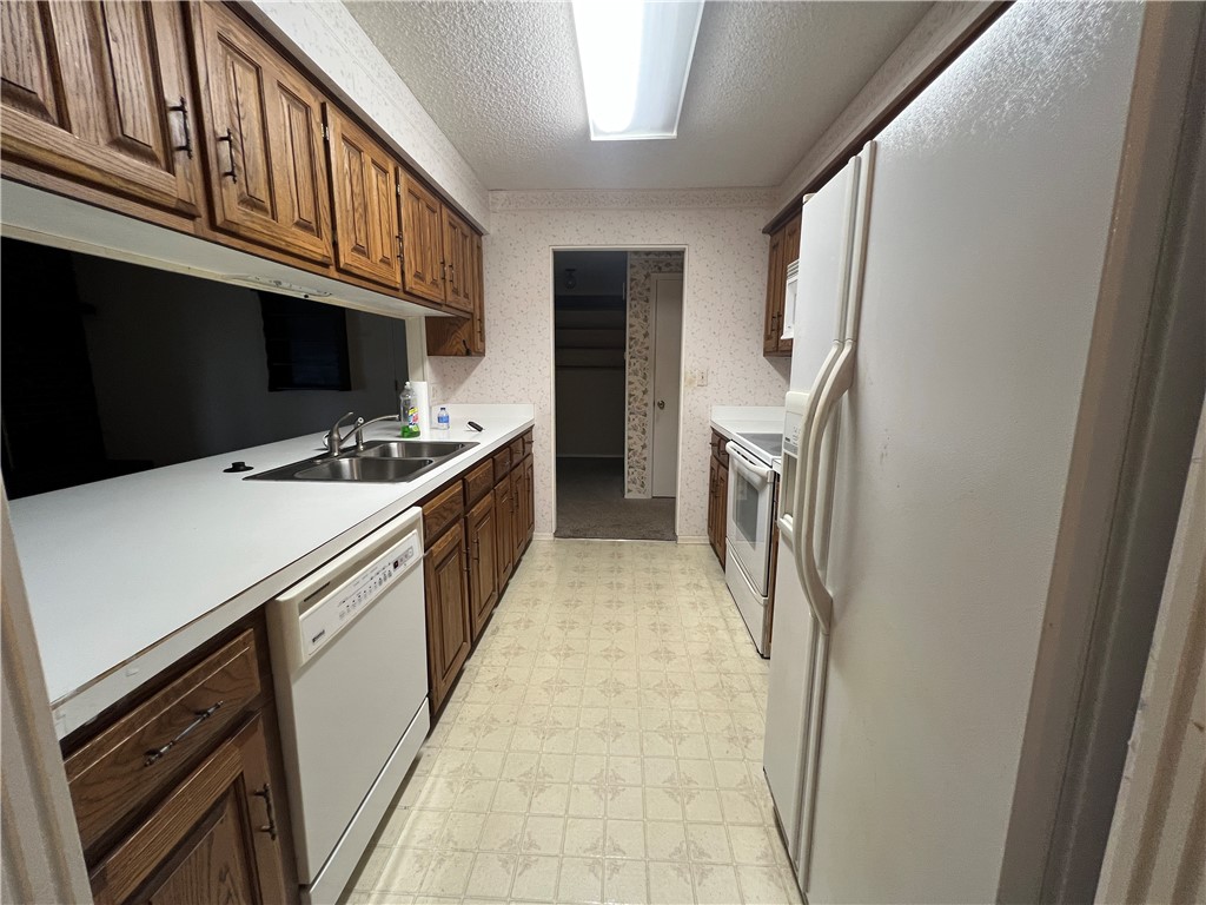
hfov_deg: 106.2
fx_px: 453
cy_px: 452
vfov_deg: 89.9
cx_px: 603
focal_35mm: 13
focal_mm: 1.57
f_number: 1.8
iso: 160
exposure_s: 1/60
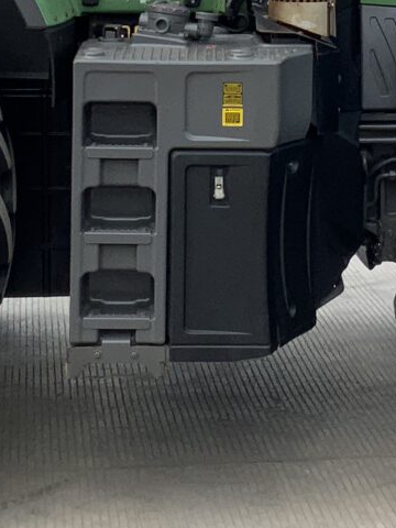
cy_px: -36
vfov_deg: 16.5
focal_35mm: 116
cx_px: 233
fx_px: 1769
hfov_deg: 12.8
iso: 16
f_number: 1.8
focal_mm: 3
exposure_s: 1/869
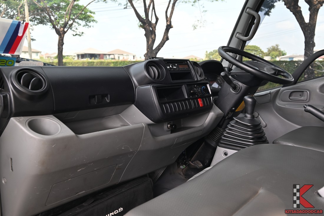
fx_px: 288
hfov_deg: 58.7
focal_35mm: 32
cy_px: 108
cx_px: 162
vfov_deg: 41.1
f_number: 6.7
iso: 200
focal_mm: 32
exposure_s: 1/90
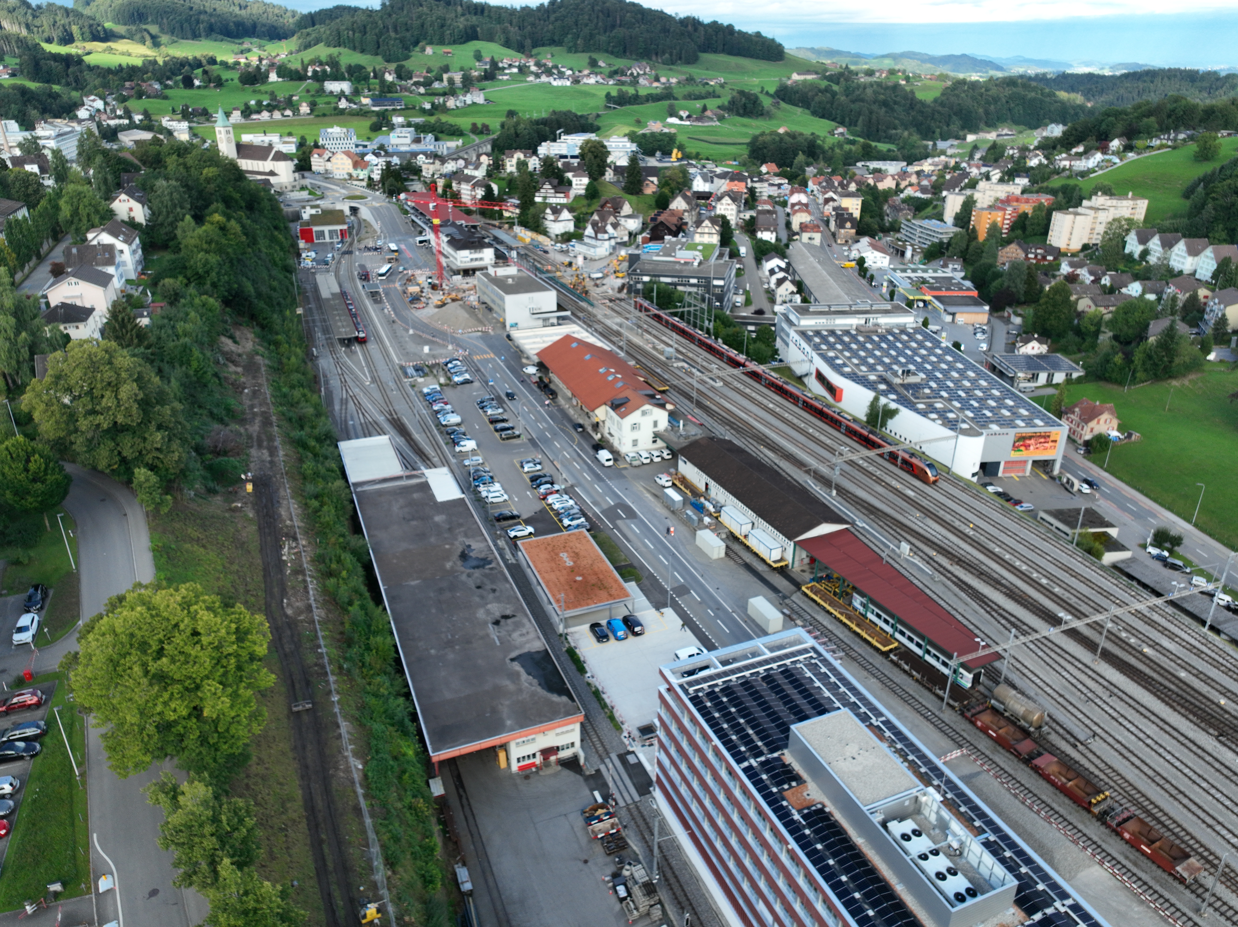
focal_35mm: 24
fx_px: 858
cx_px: 619
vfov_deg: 56.8
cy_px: 464
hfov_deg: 71.6
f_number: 2.8
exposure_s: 1/500
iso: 100
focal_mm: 12.29
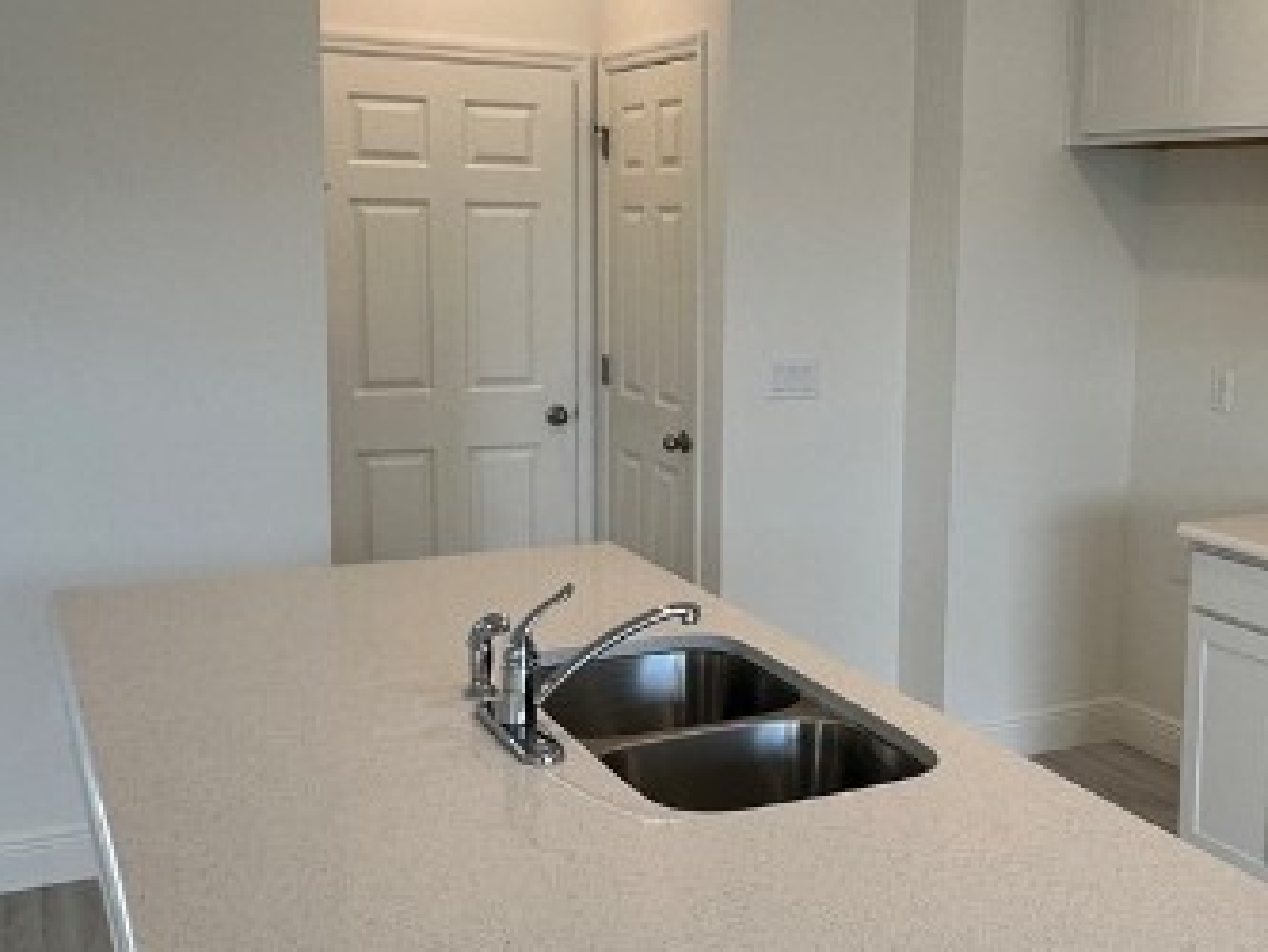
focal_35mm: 43
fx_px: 1576
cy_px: 442
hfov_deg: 42.8
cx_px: 906
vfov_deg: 33.6
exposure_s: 1/120
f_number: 2.2
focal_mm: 2.22
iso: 100
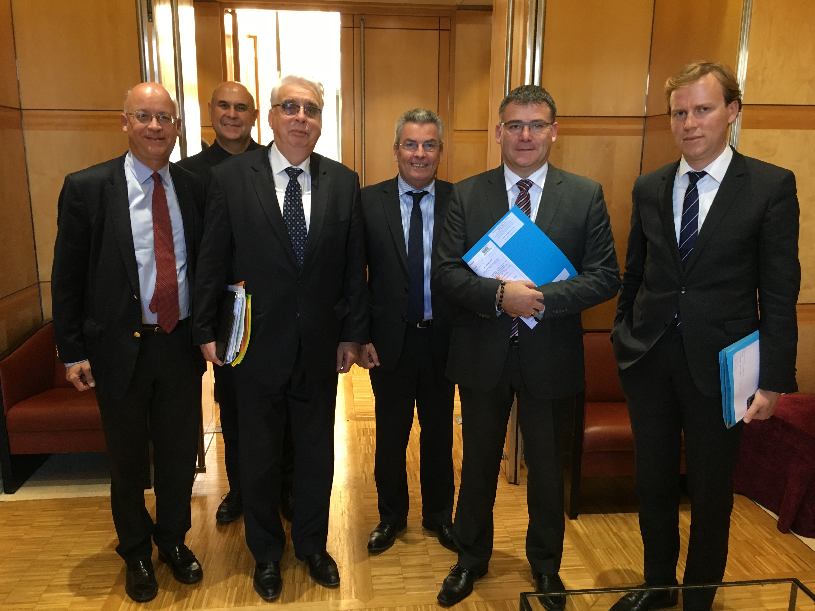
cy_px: 306
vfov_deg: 48.2
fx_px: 683
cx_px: 408
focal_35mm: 29
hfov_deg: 61.7
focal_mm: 4.15
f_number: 2.2
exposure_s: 1/33
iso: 125
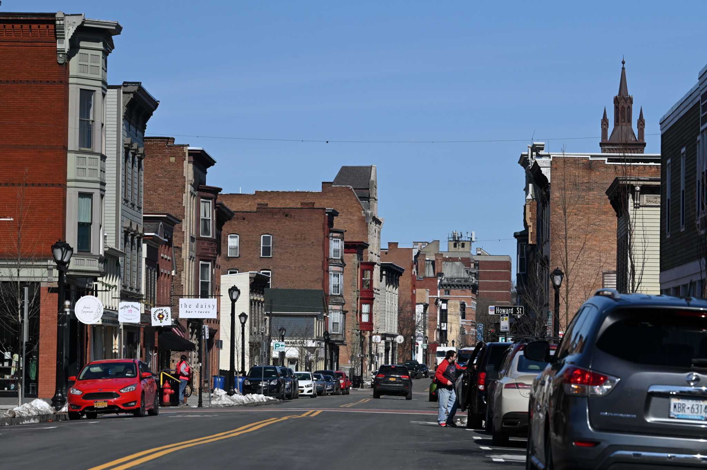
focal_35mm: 135
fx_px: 2649
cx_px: 354
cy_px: 235
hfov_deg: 15.2
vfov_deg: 10.1
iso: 1000
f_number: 8
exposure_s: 1/8000
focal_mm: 135
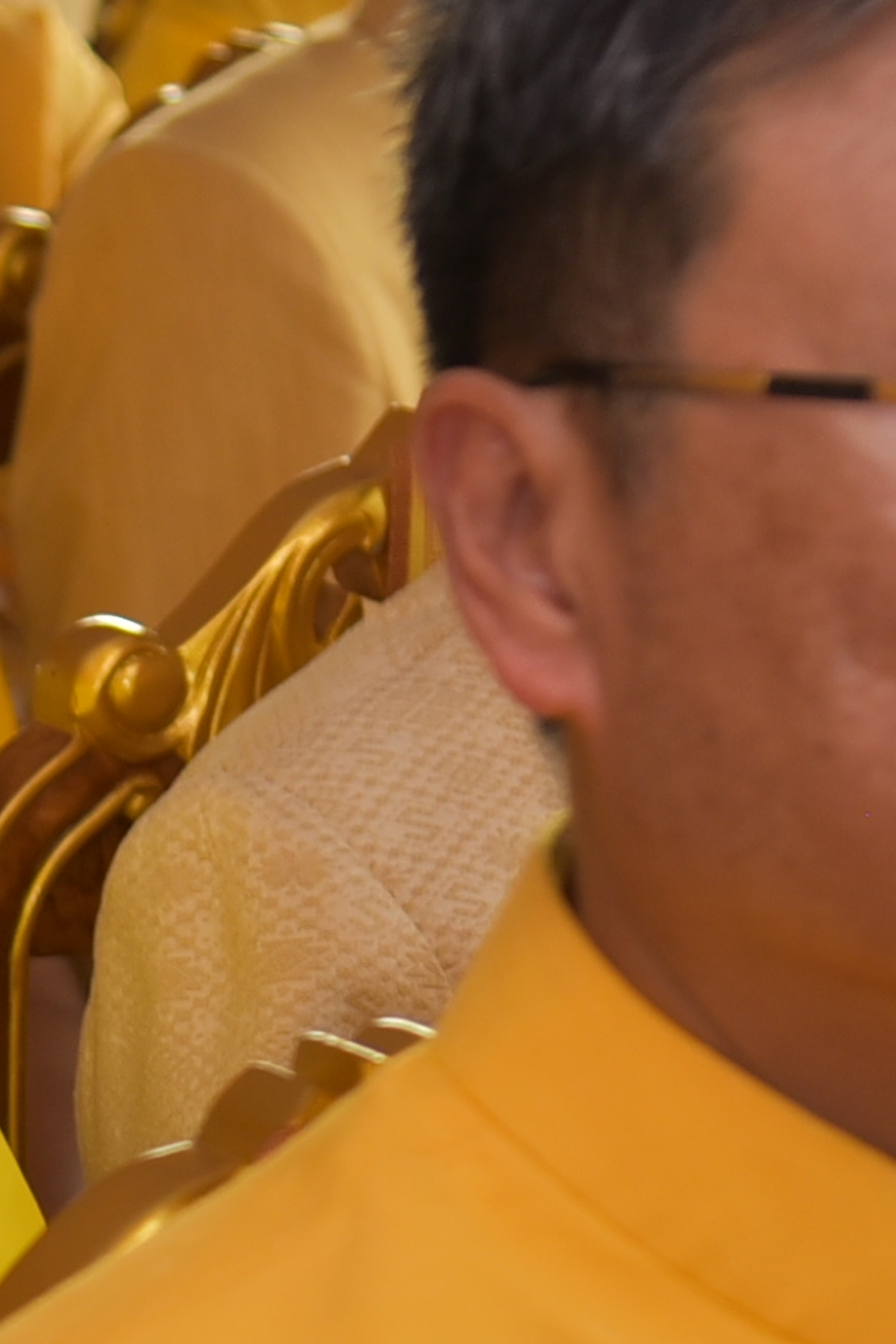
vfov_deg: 8.7
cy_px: 753
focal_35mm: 236
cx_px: -950
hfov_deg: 5.7
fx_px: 8807
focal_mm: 52
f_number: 4
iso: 250
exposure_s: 1/200
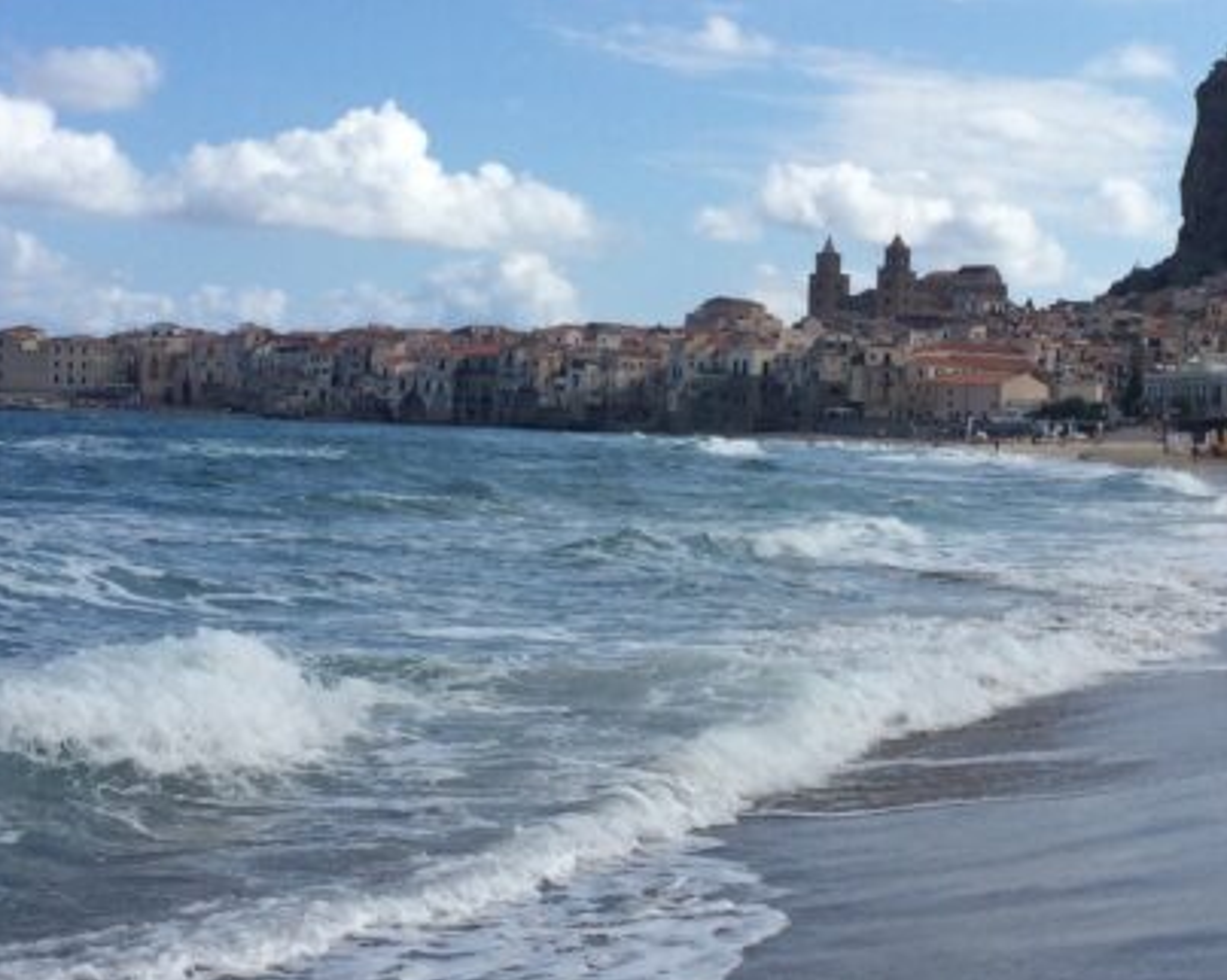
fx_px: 2613
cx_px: 792
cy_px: 387
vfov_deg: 21.2
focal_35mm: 72
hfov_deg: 26.3
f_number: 2.2
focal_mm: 4.15
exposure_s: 1/3731
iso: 32
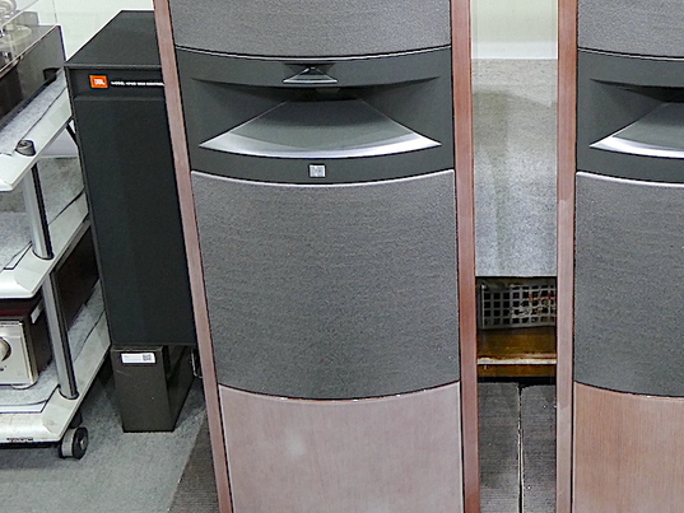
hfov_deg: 32.1
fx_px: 1166
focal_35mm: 59
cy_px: 123
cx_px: 513
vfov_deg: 24.5
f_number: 3.6
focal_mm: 5.8
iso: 200
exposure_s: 1/6
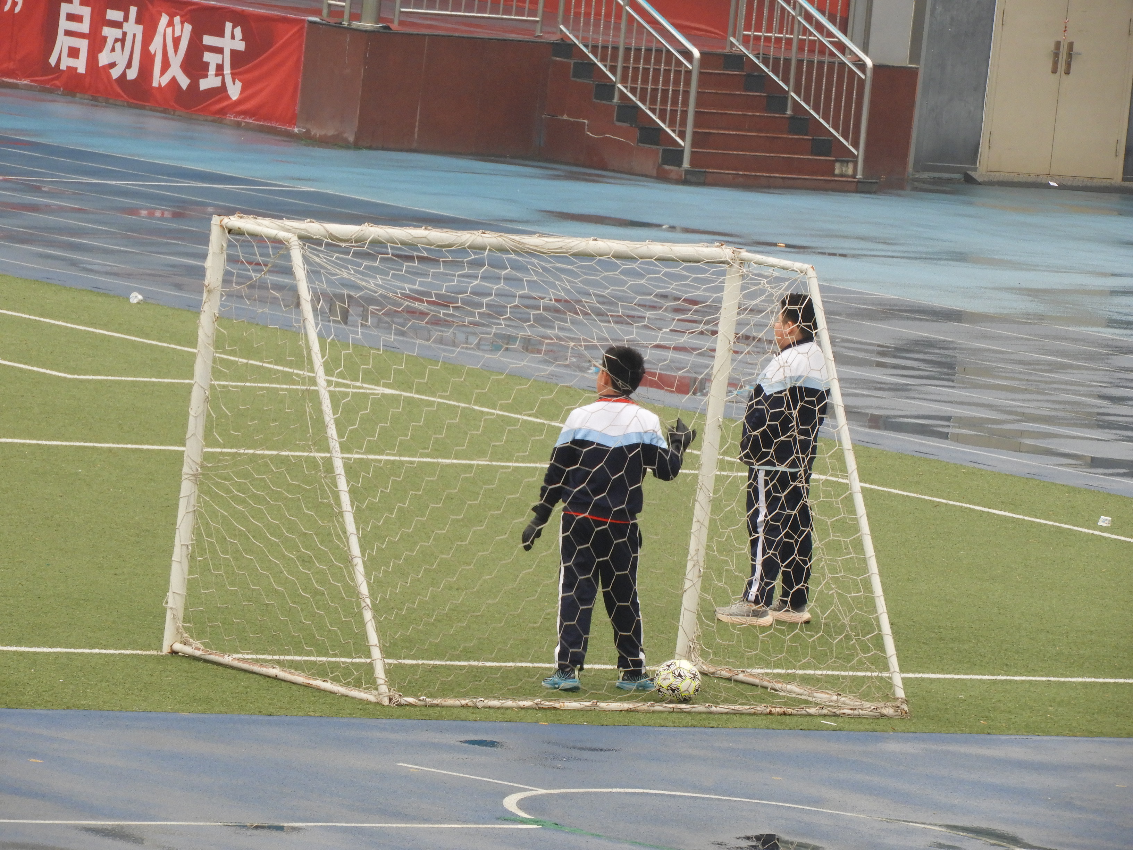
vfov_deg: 4.1
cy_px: 425
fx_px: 11783
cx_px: 566
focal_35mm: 360
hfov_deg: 5.5
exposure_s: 1/125
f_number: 5.6
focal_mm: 64.5
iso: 250
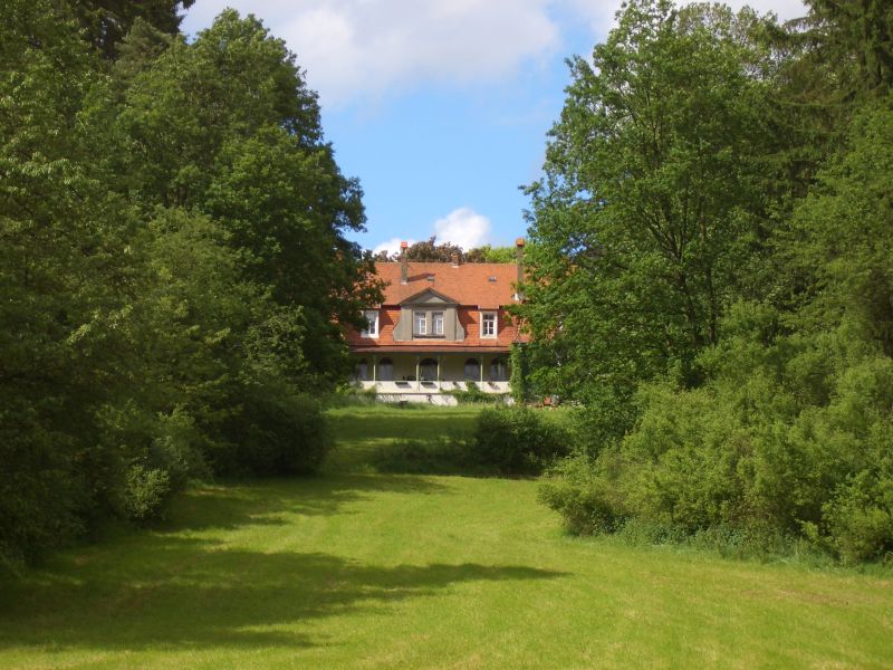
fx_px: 2709
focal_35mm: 105
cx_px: 446
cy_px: 335
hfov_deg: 18.7
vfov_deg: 14.1
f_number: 4.8
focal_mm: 17.4
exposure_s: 1/320
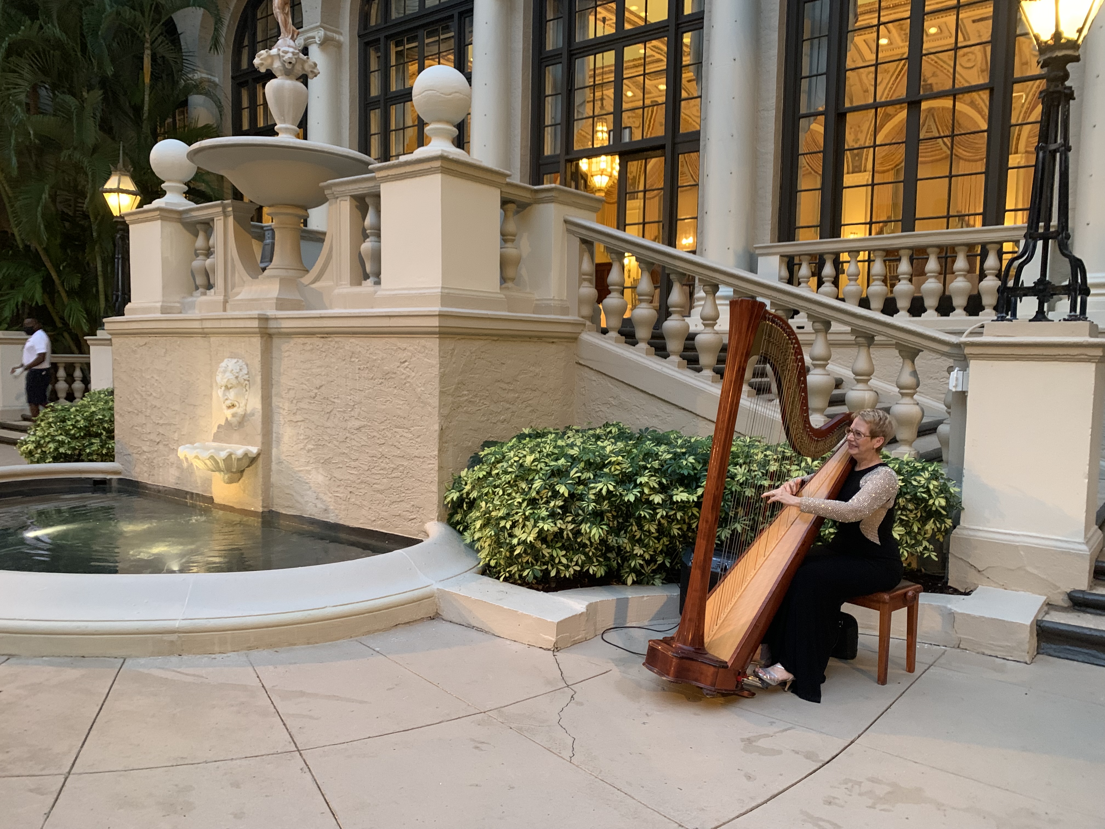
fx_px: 830
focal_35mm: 26
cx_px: 552
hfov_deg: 67.3
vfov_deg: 53.1
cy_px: 414
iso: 400
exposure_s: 1/30
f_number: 1.8
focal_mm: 4.25
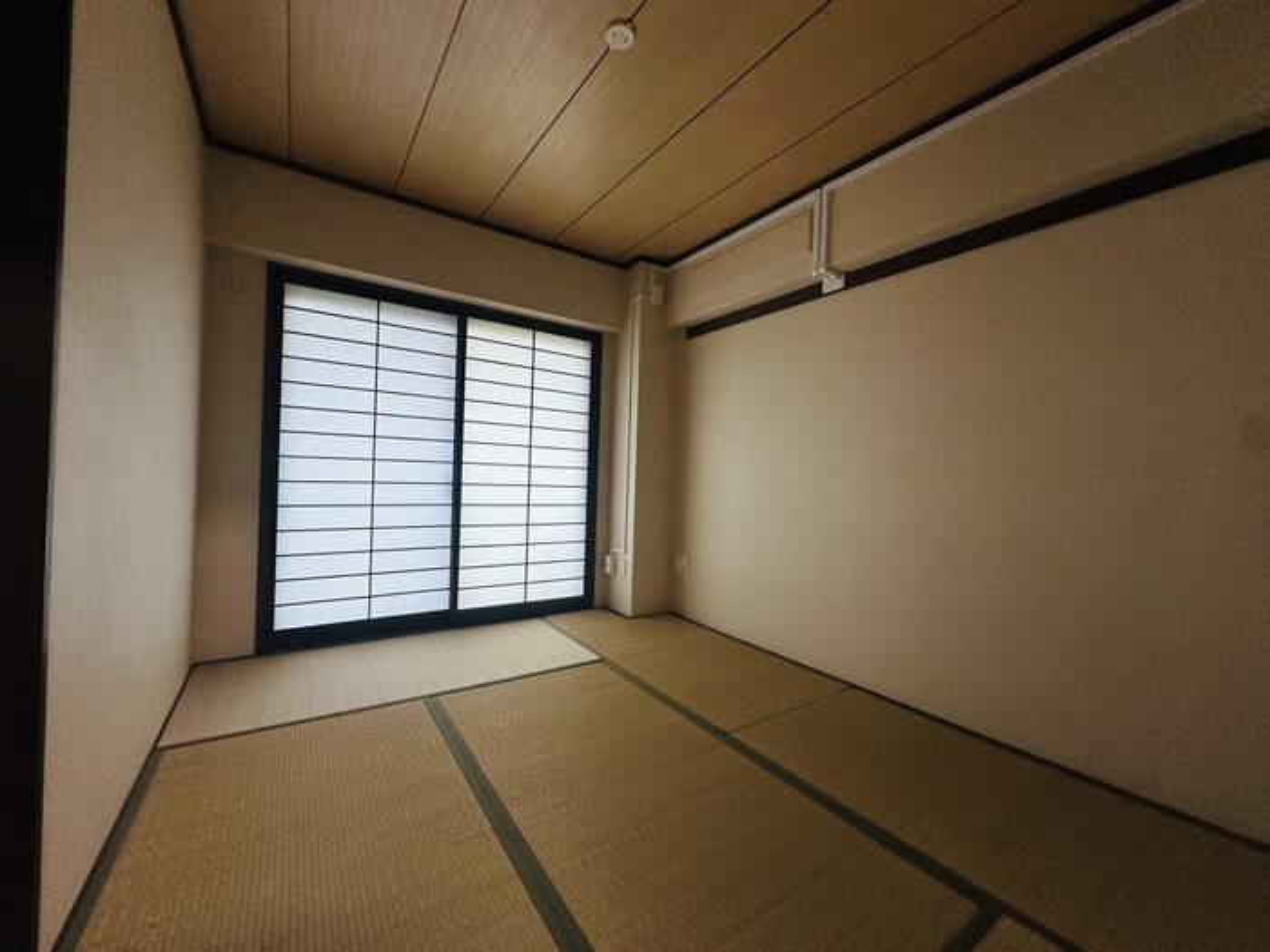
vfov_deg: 85.7
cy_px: 476
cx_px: 635
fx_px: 514
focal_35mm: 14
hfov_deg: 102.1
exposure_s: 1/120
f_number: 2.2
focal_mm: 2.22
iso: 200
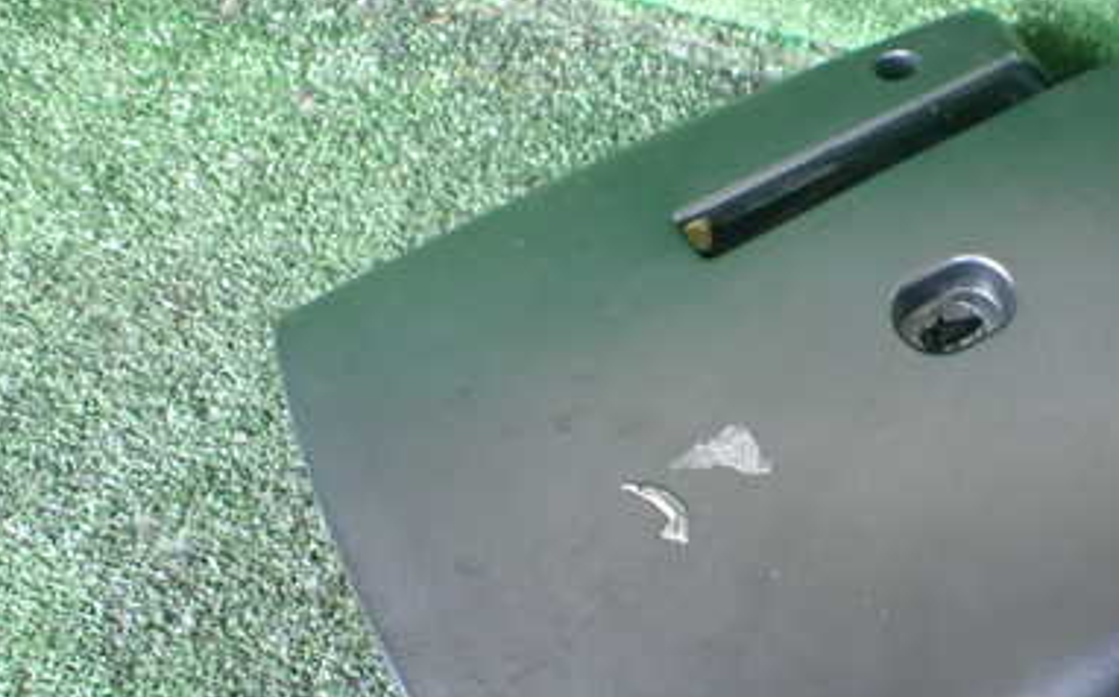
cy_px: 401
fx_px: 1523
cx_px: 864
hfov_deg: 39.1
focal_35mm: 50
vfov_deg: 25.7
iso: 800
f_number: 2.3
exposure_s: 1/60
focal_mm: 5.4
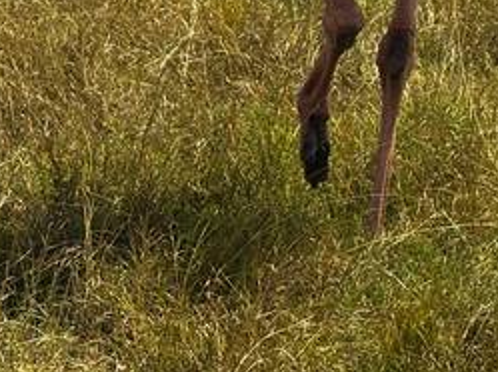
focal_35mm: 309
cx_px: 290
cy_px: -234
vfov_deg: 4.8
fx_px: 4439
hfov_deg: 6.4
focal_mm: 15.66
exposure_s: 1/2146
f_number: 2.8
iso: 64
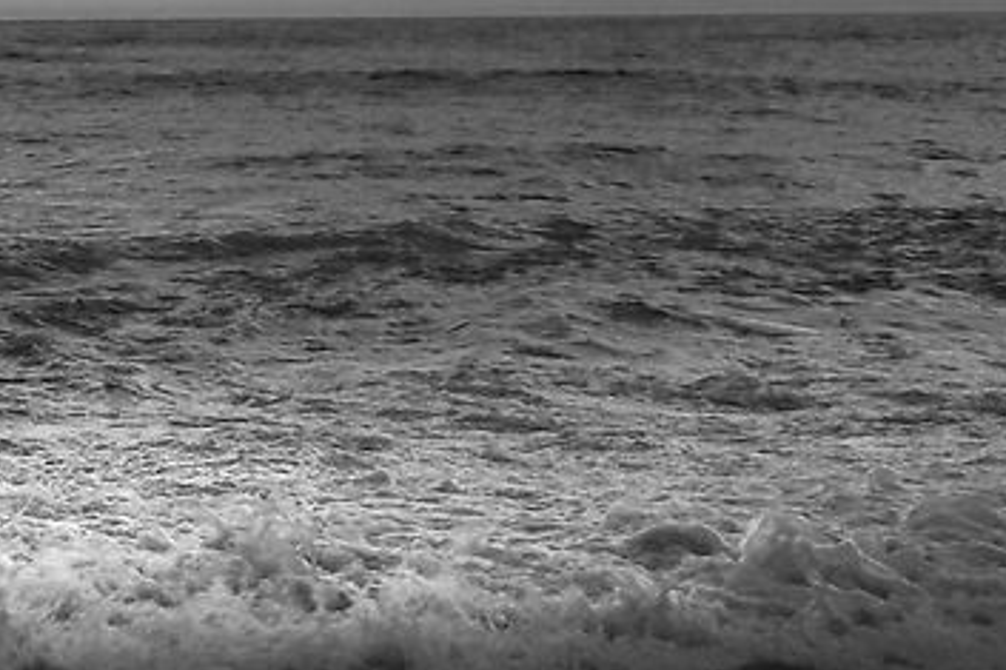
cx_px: -1944
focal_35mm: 102
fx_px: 2849
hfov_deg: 11.7
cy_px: -622
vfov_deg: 12.1
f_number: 8
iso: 64
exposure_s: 1/60
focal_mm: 15
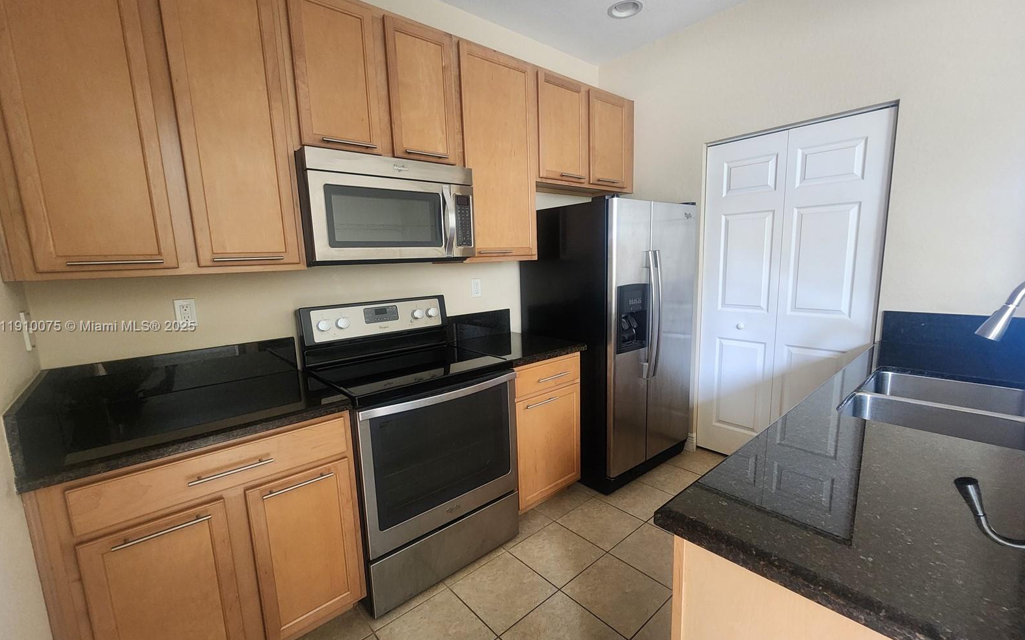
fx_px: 391
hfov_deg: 105.3
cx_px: 508
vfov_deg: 78.6
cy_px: 327
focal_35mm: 14
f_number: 2.2
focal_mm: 2.2
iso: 500
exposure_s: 1/30
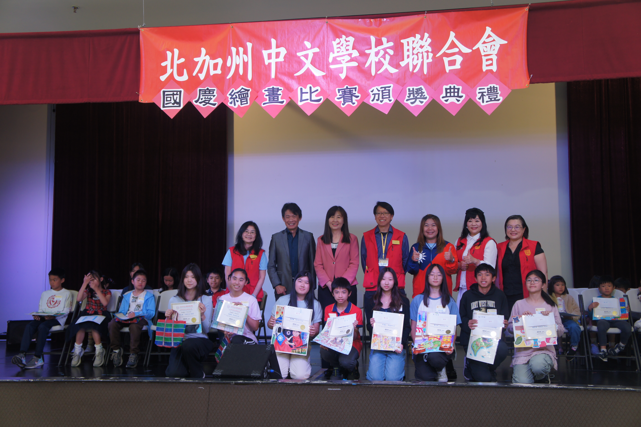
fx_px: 721
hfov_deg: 48.0
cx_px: 320
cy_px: 214
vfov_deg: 33.0
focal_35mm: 40
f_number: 4
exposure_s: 1/50
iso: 200
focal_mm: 27
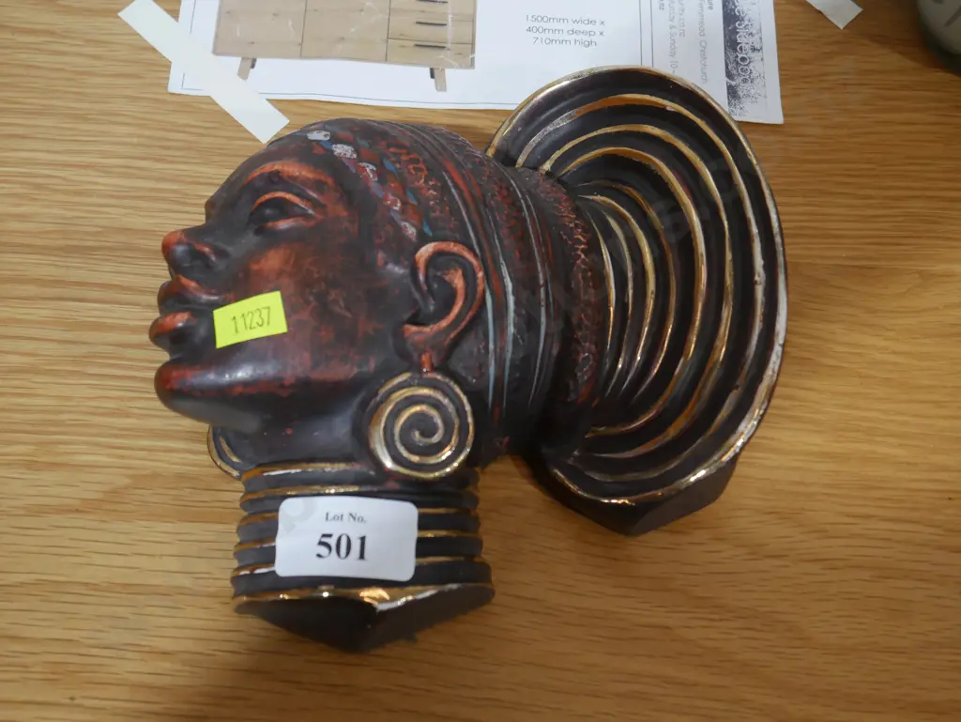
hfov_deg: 38.2
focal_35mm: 50
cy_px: 361
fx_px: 1389
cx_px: 480
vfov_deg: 29.1
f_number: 5.3
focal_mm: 25
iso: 640
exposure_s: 1/60
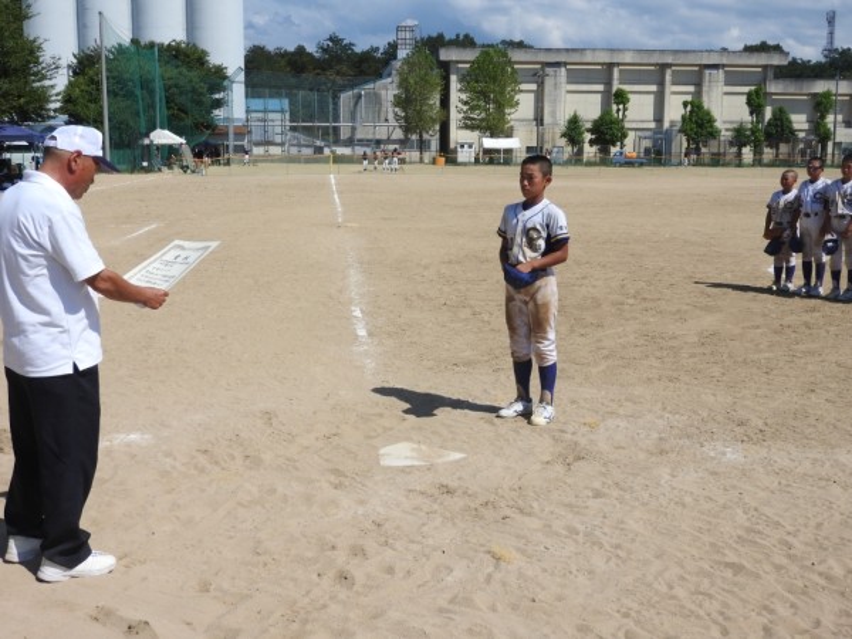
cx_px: 426
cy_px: 320
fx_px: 1108
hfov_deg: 42.1
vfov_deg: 32.2
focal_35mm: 45
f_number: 4
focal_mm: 8.1
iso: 100
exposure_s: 1/1600
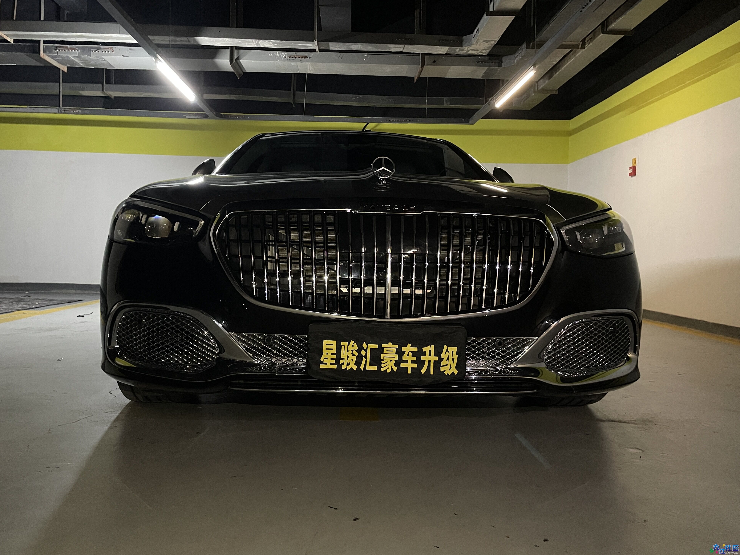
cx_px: 358
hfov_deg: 65.3
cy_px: 269
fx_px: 577
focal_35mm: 27
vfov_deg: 51.3
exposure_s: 1/25
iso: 800
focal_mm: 4.2
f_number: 1.6
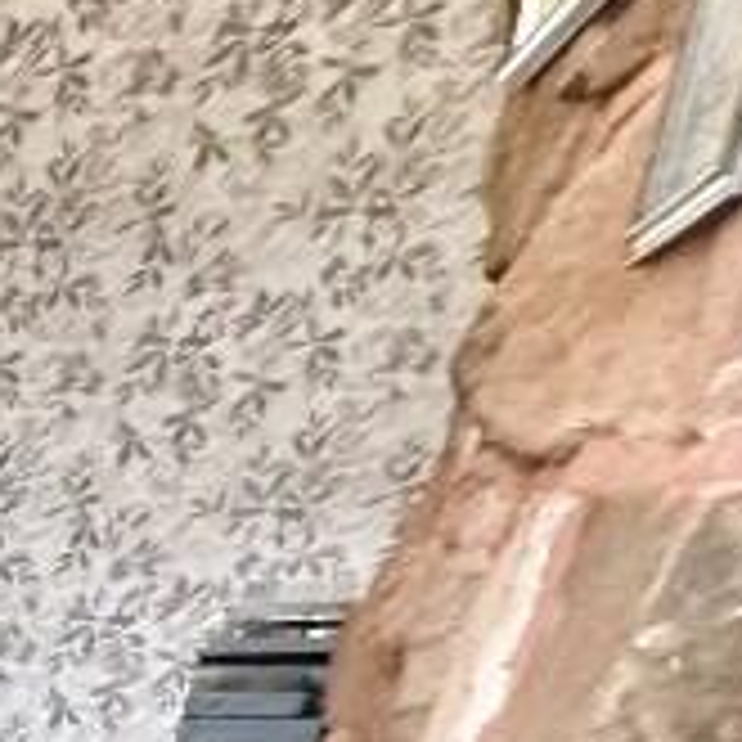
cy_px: 1412
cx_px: -1318
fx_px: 1867
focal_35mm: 77
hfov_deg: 12.6
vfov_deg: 17.4
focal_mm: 2.22
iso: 640
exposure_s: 1/50
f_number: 2.2
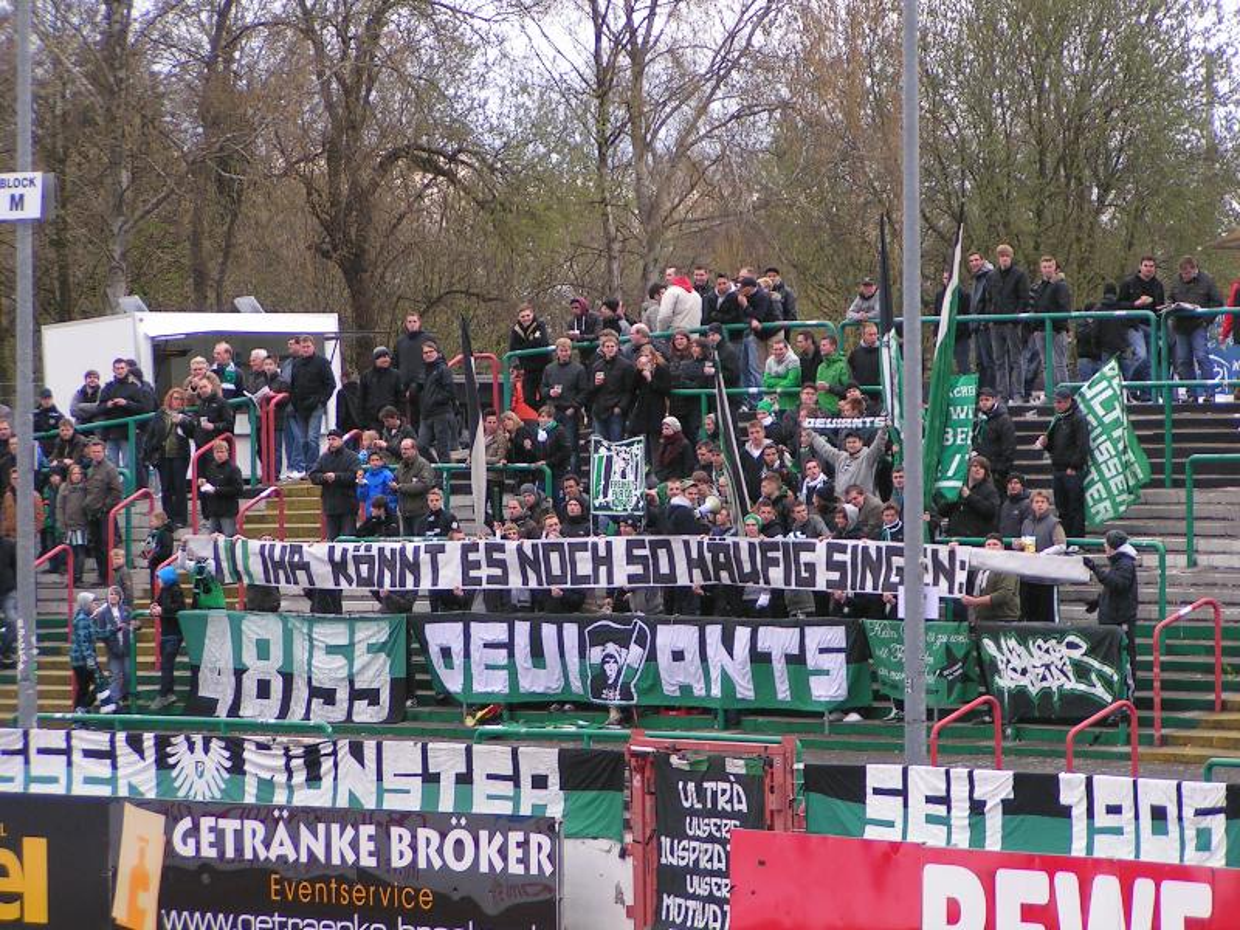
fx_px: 6448
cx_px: 620
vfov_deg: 8.2
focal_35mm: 180
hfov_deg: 11.0
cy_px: 465
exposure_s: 1/200
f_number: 3.5
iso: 80
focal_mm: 27.5
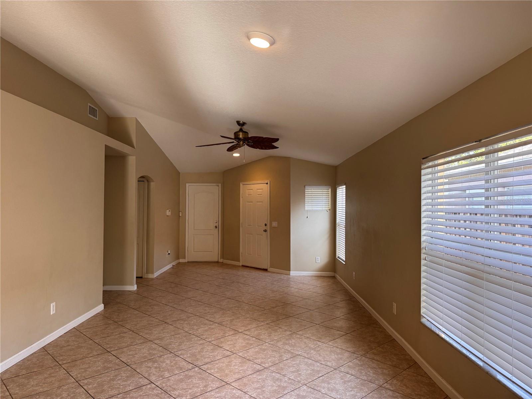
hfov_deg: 71.6
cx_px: 266
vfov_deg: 56.8
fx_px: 369
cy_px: 200
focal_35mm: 24
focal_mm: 6.76
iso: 125
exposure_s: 1/120
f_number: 1.78
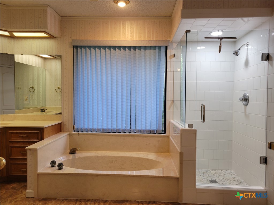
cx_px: 137
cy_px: 102
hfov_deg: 67.3
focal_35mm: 26
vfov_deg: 53.1
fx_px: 206
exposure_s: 1/120
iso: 160
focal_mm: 5.4
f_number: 1.8
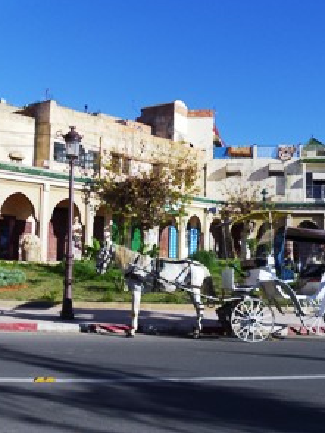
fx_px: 526
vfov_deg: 44.8
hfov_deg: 34.3
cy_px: 214
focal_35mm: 42
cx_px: 181
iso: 80
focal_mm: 5.6
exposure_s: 1/152
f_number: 9.5
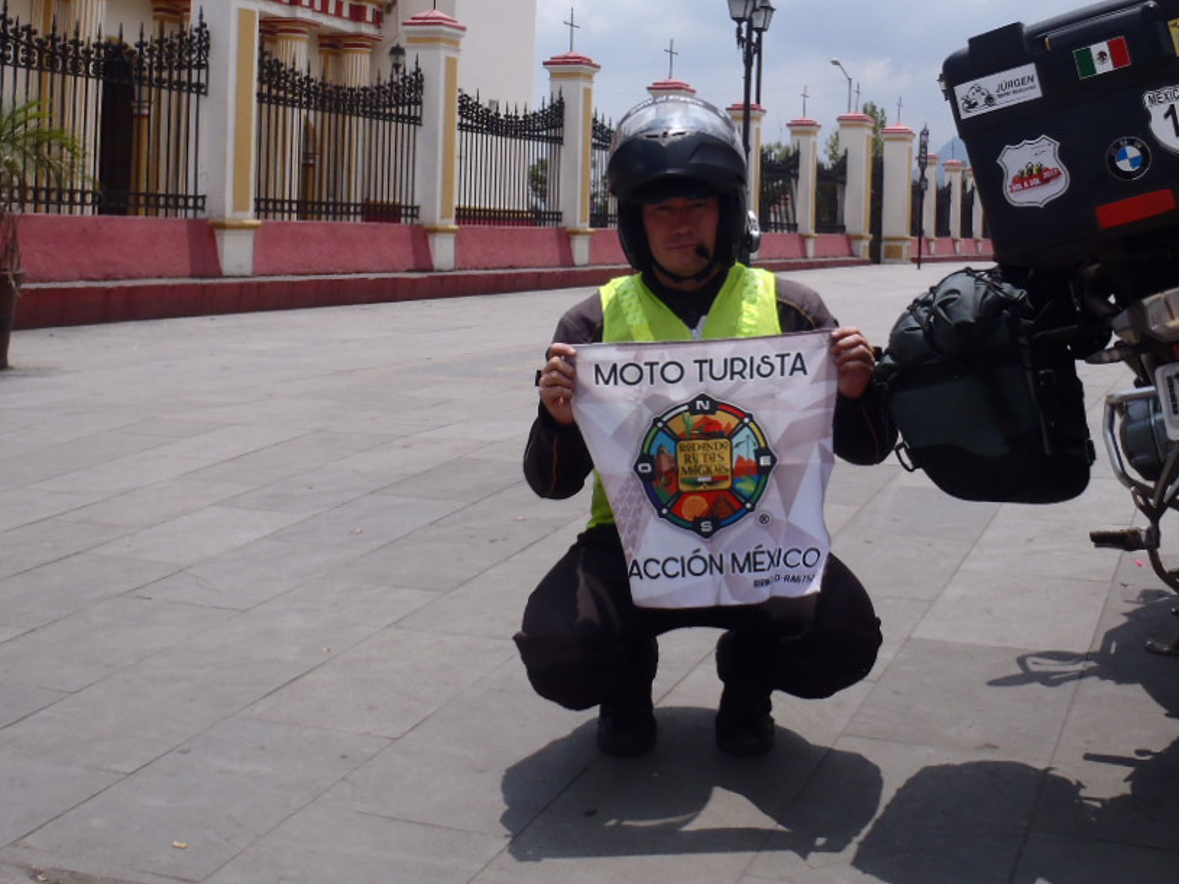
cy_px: 223
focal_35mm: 44
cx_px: 703
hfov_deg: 42.8
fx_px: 1498
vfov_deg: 32.3
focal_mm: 5
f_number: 10
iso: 80
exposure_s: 1/125
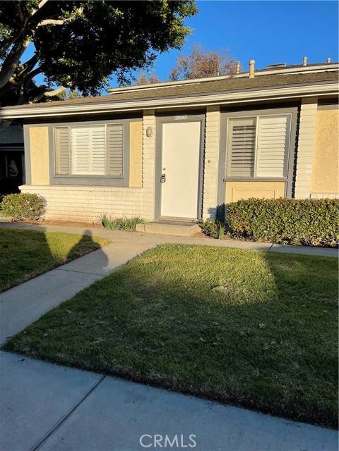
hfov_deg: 54.9
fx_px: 326
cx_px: 170
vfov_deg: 69.4
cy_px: 226
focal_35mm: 25
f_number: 1.6
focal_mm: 5.1
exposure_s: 1/3559
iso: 32
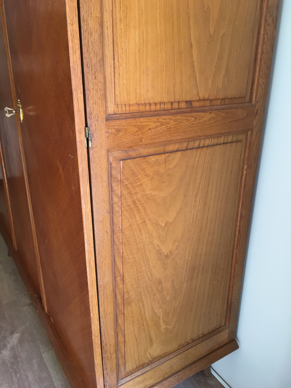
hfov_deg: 48.2
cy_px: 194
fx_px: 325
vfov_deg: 61.7
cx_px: 146
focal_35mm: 29
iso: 50
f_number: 2.2
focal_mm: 4.15
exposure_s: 1/33
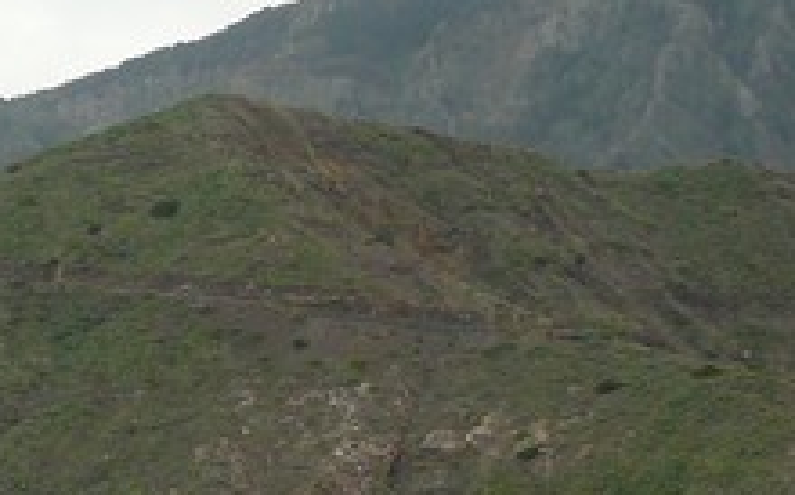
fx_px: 4459
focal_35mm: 206
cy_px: 665
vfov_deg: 6.3
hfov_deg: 9.8
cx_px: -538
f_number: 4
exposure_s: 1/125
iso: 100
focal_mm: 12
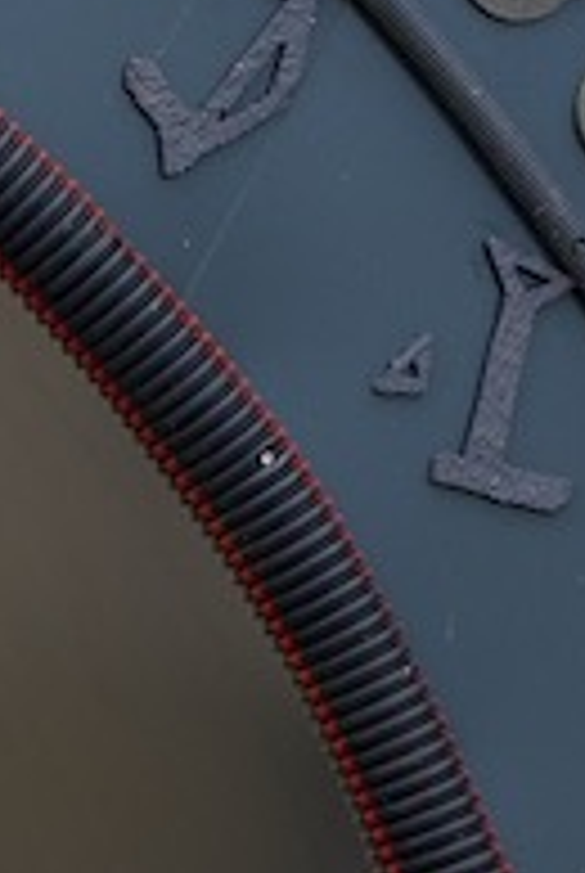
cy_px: 1620
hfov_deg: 2.9
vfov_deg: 4.4
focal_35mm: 463
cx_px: -1678
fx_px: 11245
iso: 100
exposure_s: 1/200
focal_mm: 50
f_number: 6.3
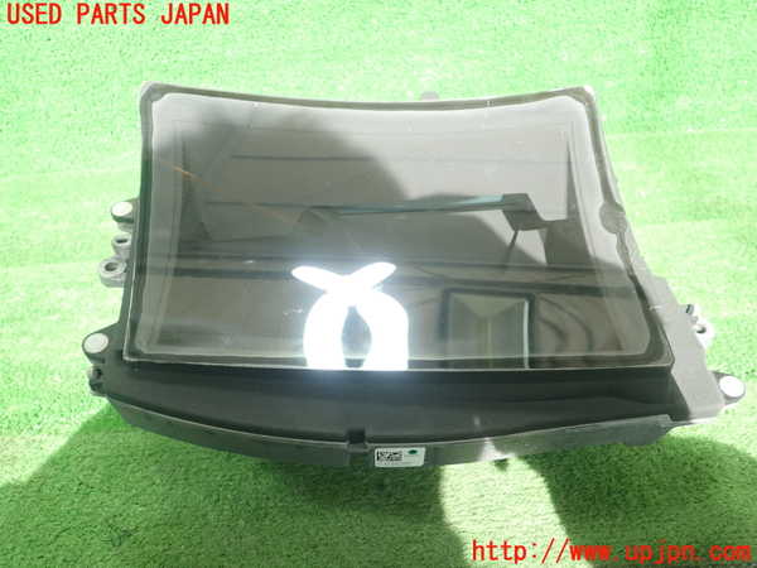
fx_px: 656
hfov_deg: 60.0
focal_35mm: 30
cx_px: 378
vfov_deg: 46.8
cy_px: 284
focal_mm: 5.5
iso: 200
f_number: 2.3
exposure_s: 1/125
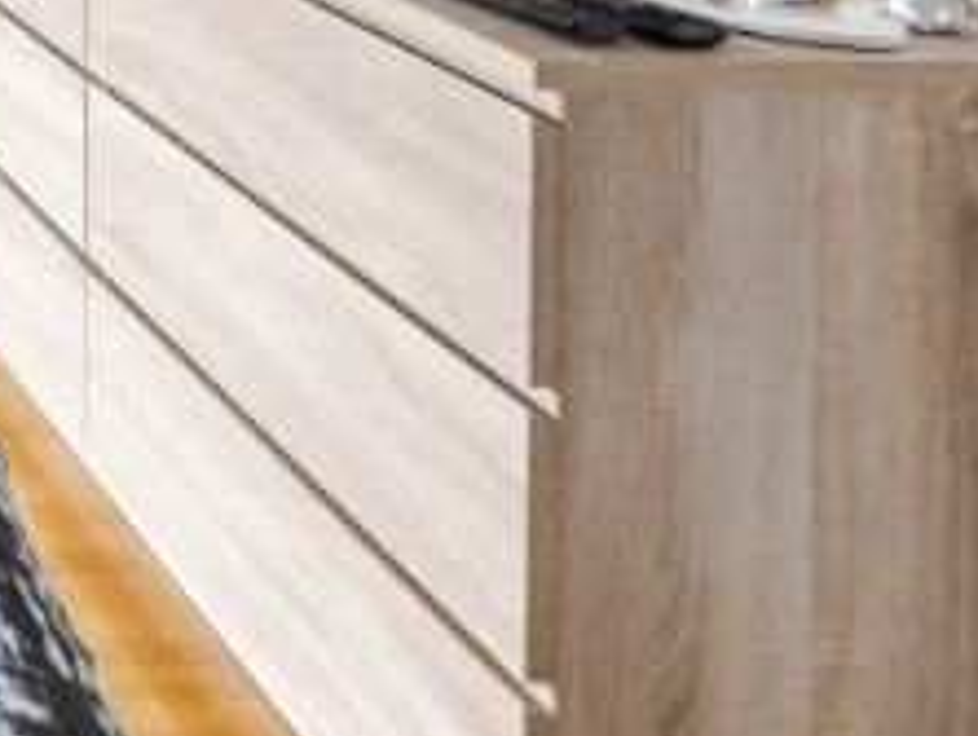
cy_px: -502
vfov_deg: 19.0
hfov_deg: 21.3
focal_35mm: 63
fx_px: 1782
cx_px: -749
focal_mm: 7
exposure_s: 1/8
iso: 400
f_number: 4
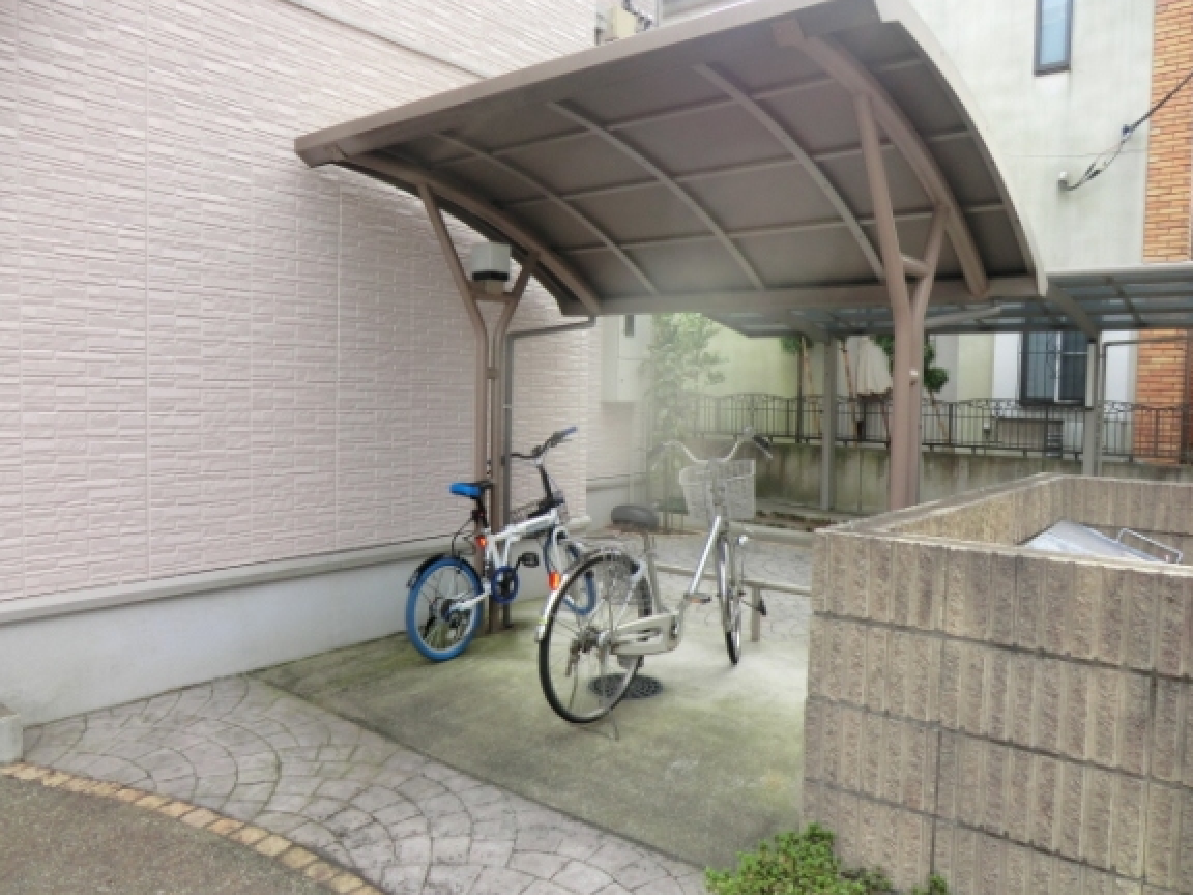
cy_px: 443
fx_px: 862
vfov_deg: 54.9
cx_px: 613
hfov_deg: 69.4
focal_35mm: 25
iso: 80
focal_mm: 4.3
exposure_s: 1/125
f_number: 3.2
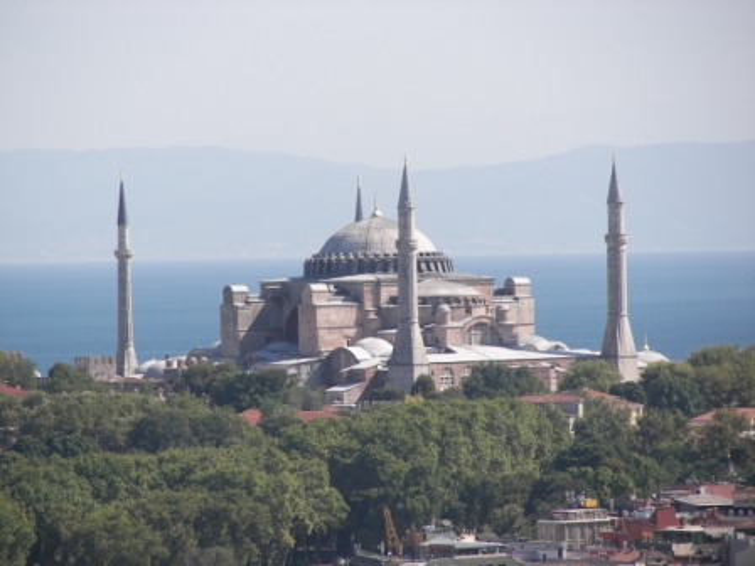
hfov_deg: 5.6
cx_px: 378
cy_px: 283
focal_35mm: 357
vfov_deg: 4.2
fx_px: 7786
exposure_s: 1/640
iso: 50
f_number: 3.6
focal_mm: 59.3
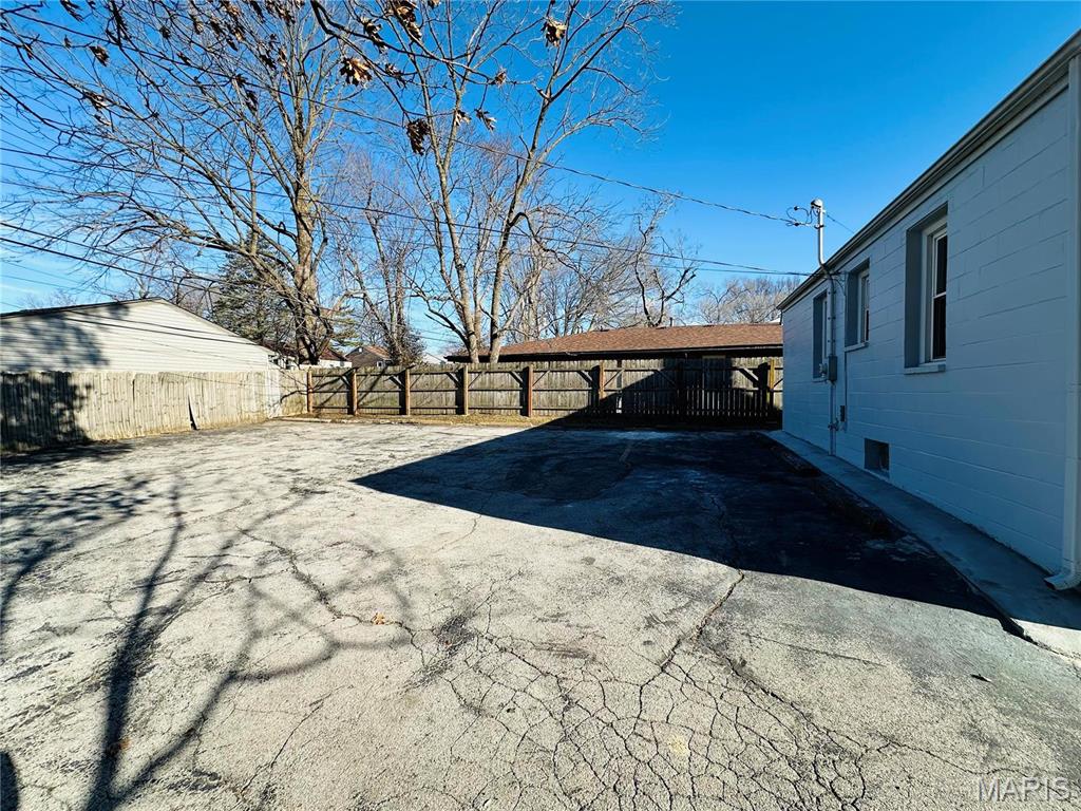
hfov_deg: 102.1
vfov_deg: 85.7
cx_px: 540
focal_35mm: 14
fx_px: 437
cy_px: 406
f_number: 2.2
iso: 40
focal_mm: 2.22
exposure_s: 1/988
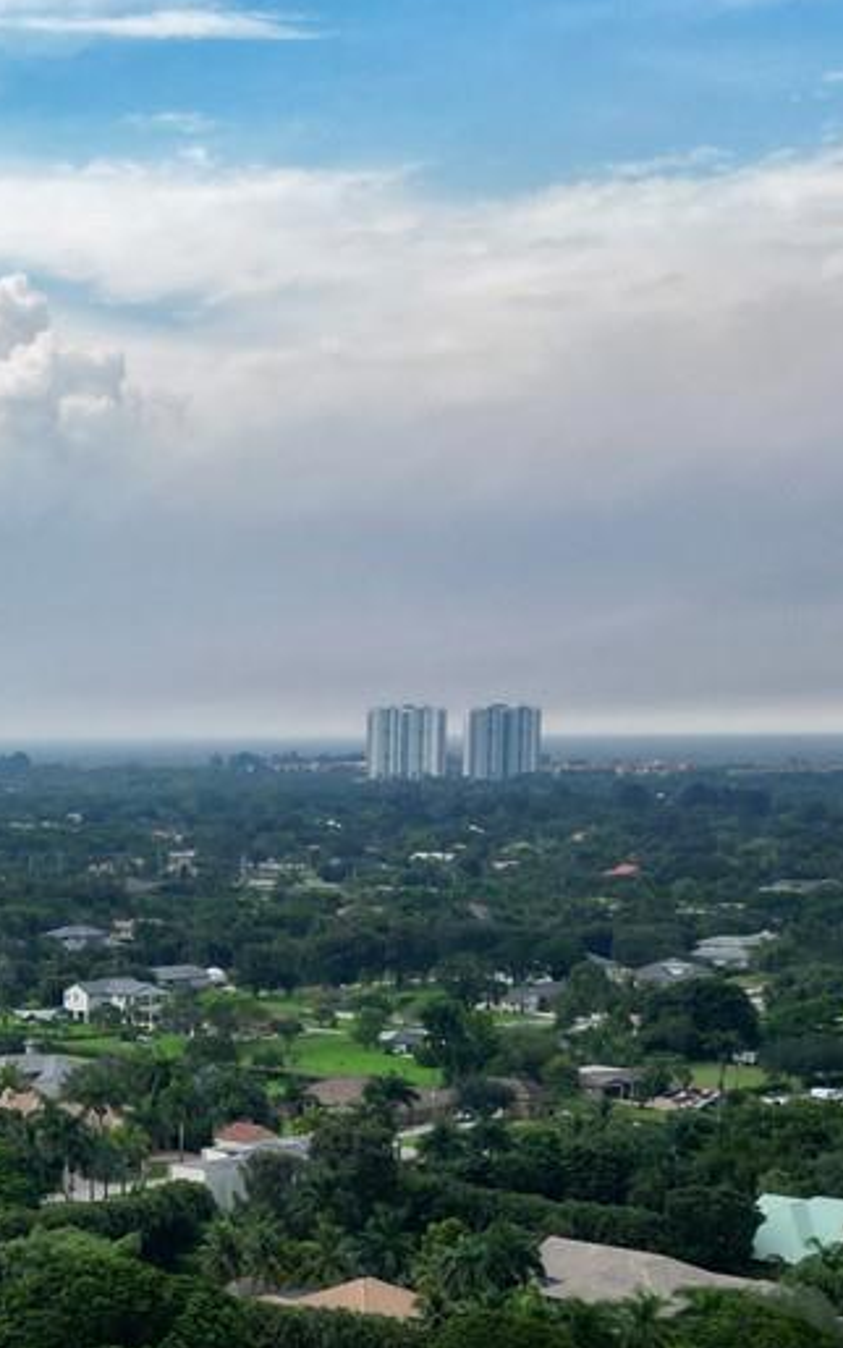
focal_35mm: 79
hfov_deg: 16.0
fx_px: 2903
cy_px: 1086
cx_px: -99
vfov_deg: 25.7
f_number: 1.7
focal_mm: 6.72
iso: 100
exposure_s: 1/2500
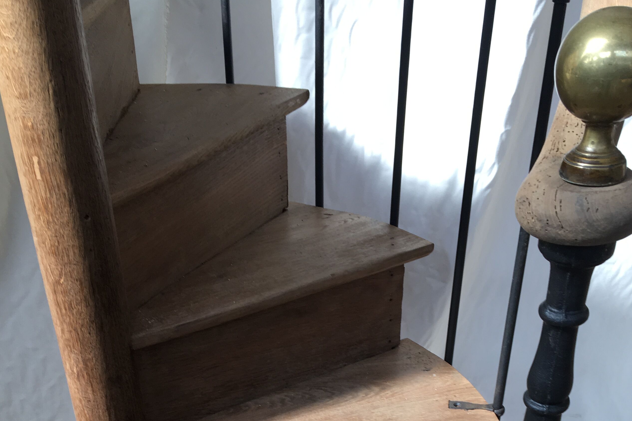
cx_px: 302
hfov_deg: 41.1
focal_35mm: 48
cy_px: 483
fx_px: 843
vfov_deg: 25.6
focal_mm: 4.15
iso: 25
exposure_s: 1/100
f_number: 2.2
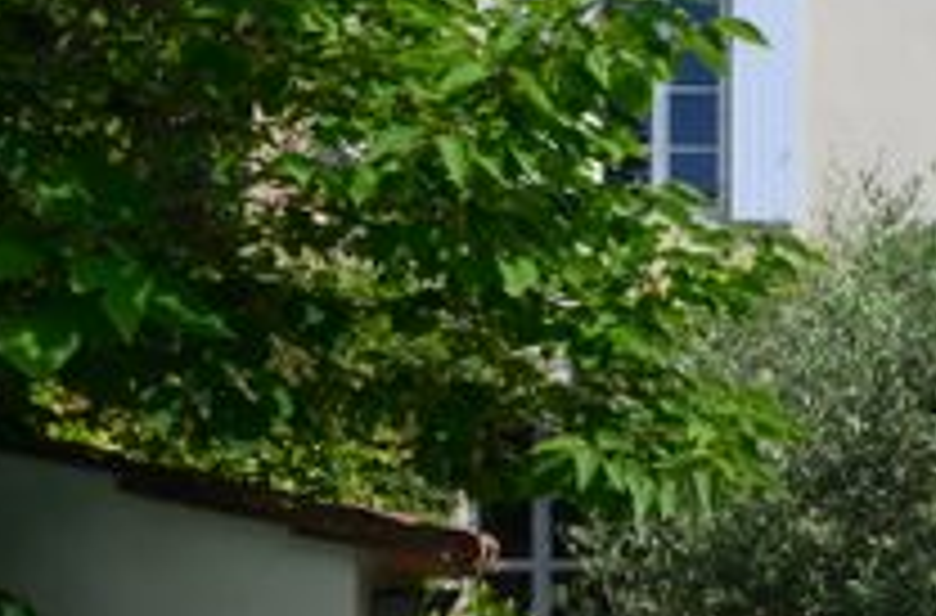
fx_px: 2020
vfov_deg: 17.3
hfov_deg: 23.5
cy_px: 398
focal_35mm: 78
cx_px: 1170
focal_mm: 18
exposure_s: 1/125
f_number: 11
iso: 110
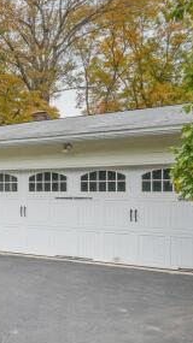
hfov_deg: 20.8
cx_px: -117
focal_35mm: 46
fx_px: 422
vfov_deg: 44.2
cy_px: 197
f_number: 8
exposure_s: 1/40
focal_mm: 17.5
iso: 100
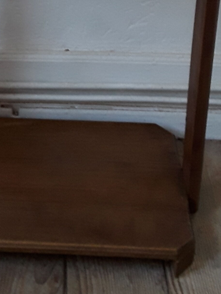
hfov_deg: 20.2
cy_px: -9
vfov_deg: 25.5
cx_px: 45
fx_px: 613
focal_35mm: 72
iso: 125
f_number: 1.9
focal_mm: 2.91
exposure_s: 1/33
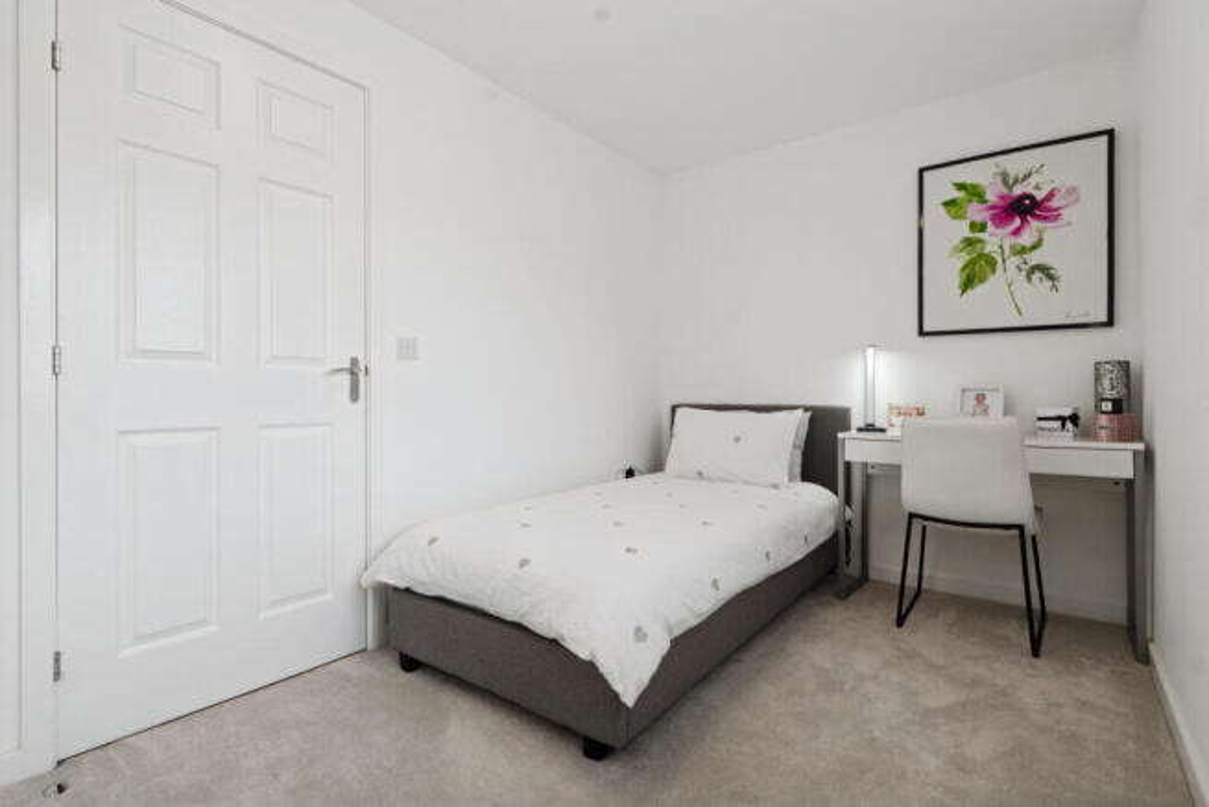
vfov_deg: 72.1
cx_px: 604
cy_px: 404
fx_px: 554
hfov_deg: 95.0
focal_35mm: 16
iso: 500
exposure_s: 1/50
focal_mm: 11
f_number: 11
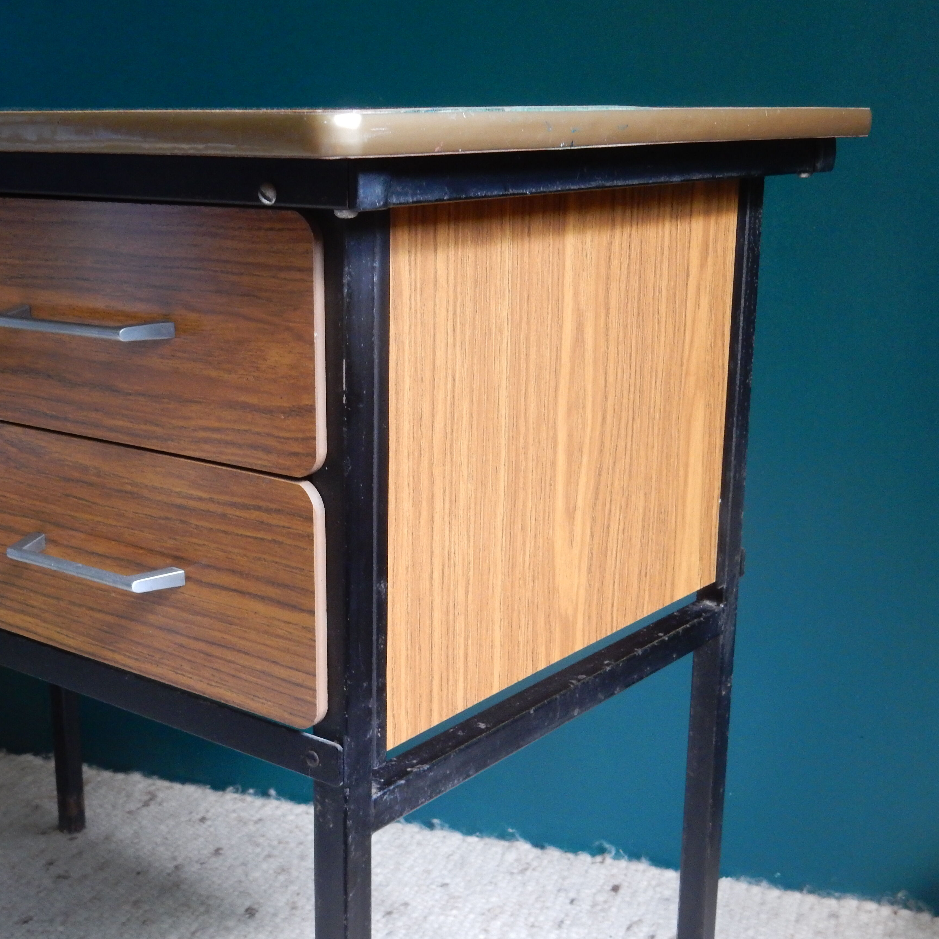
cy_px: 472
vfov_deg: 33.4
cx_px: 388
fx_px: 1565
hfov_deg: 33.3
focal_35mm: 51
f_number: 4.2
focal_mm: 7.6
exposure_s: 1/15
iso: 400
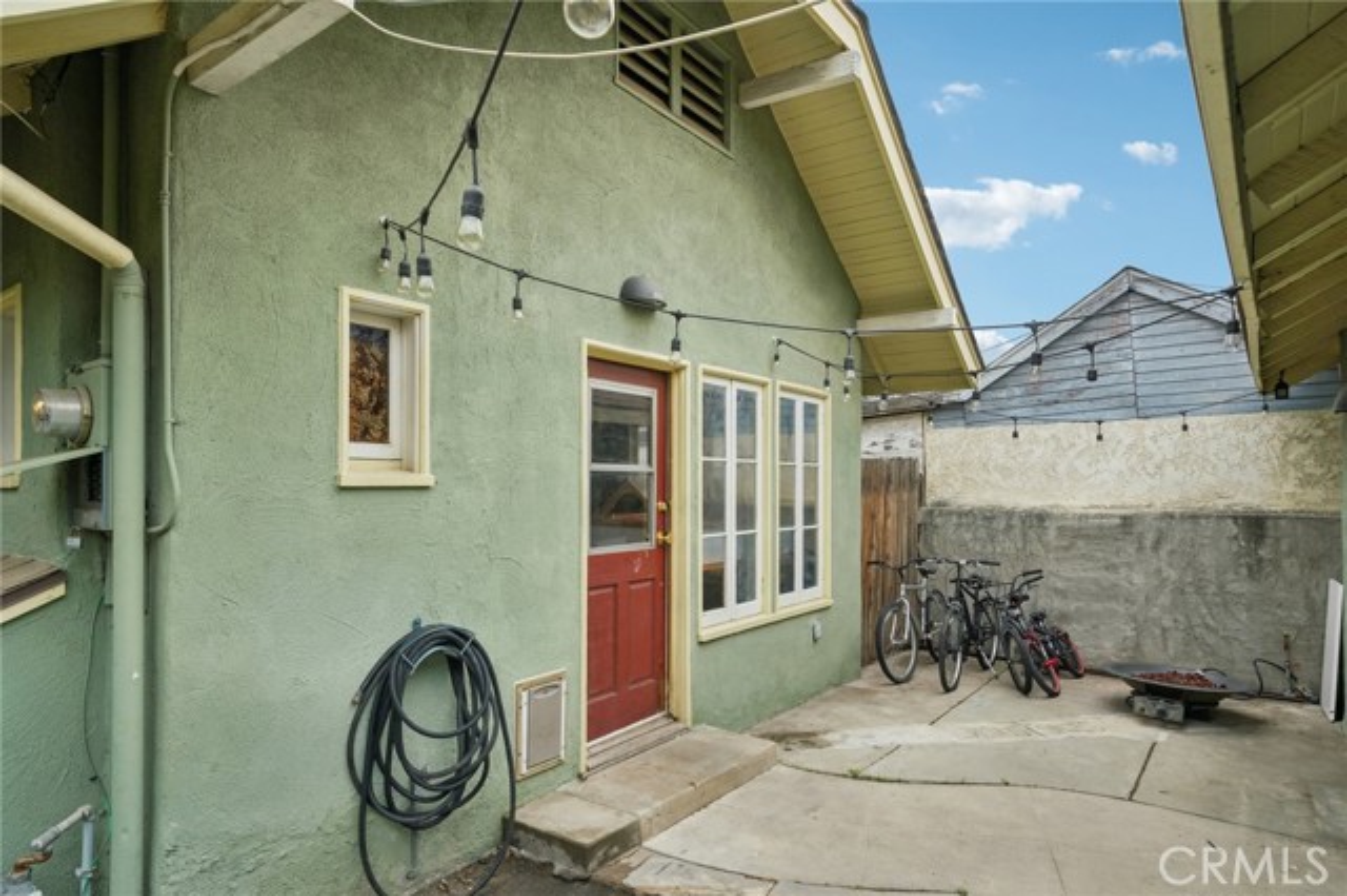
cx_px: 674
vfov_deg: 64.5
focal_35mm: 19
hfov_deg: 86.9
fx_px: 711
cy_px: 448
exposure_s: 1/40
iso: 100
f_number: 7.1
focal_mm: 19
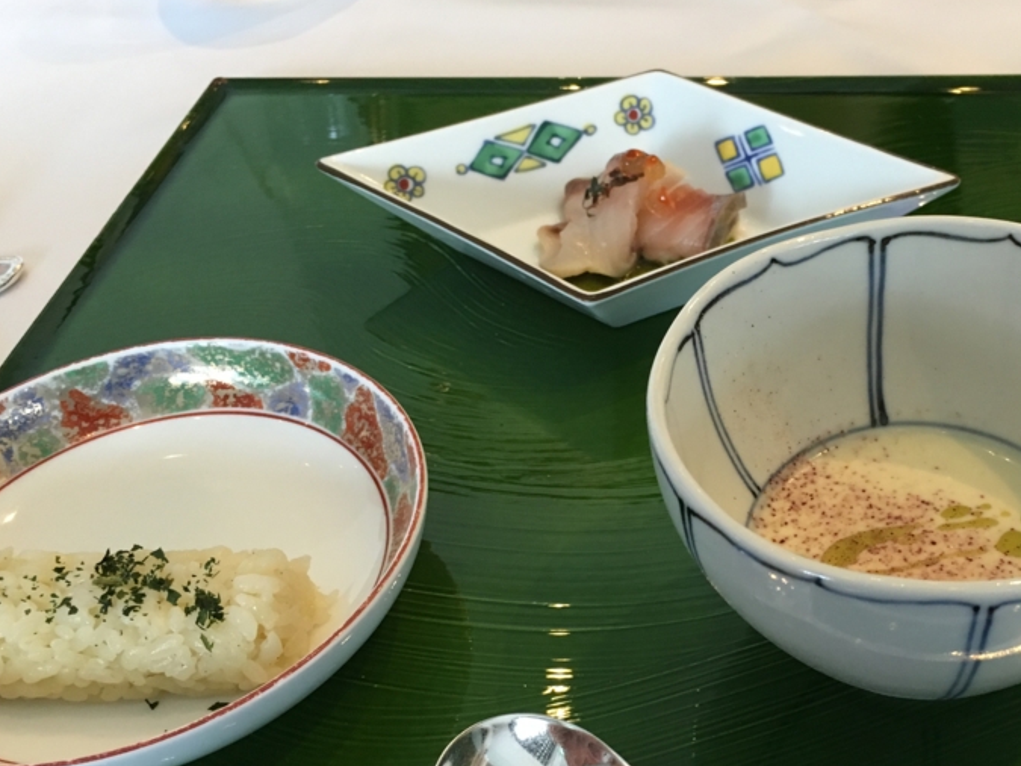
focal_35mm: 44
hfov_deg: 42.2
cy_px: 489
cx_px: 709
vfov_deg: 32.7
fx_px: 1298
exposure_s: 1/30
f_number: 2.2
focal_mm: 4.15
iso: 125
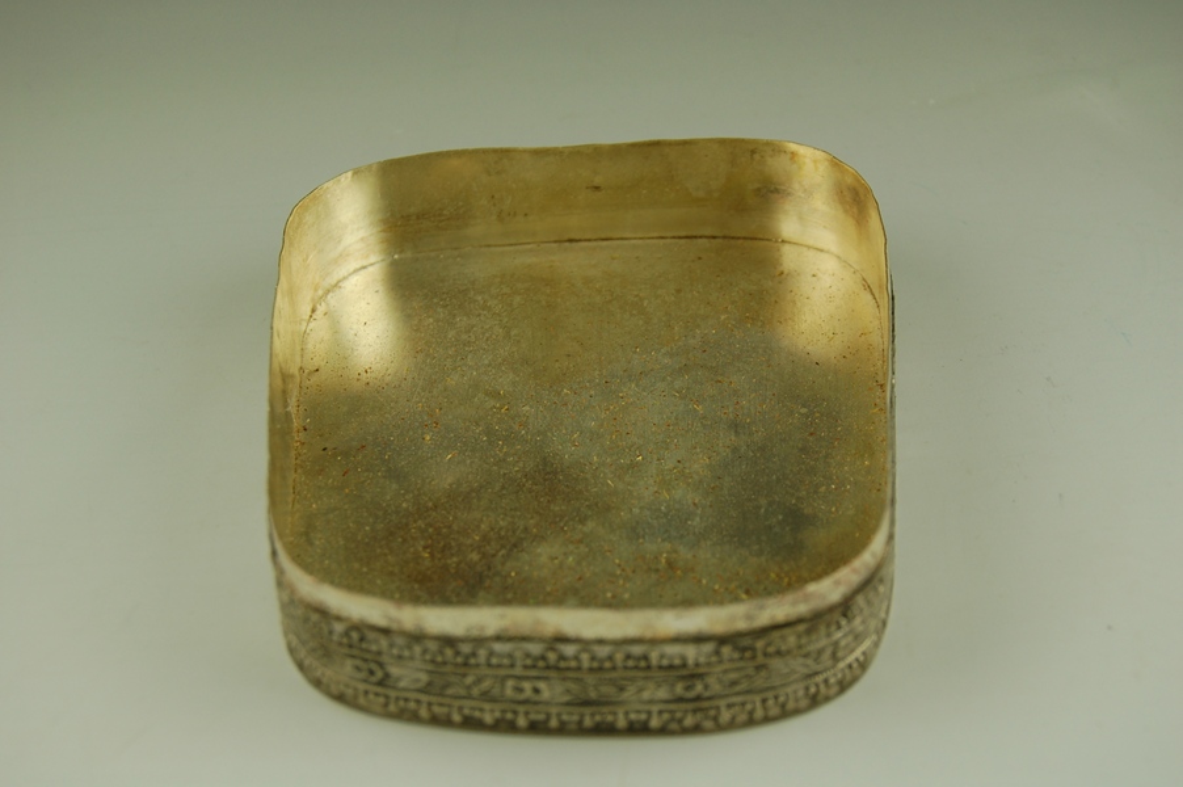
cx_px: 592
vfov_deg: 25.7
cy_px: 394
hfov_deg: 37.9
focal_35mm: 52
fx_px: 1724
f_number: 5.6
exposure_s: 1/125
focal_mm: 35
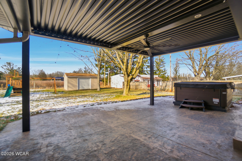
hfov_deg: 100.4
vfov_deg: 77.3
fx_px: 101
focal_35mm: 15
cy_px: 80
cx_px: 121
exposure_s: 1/4000
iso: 125
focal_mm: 10
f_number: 5.6
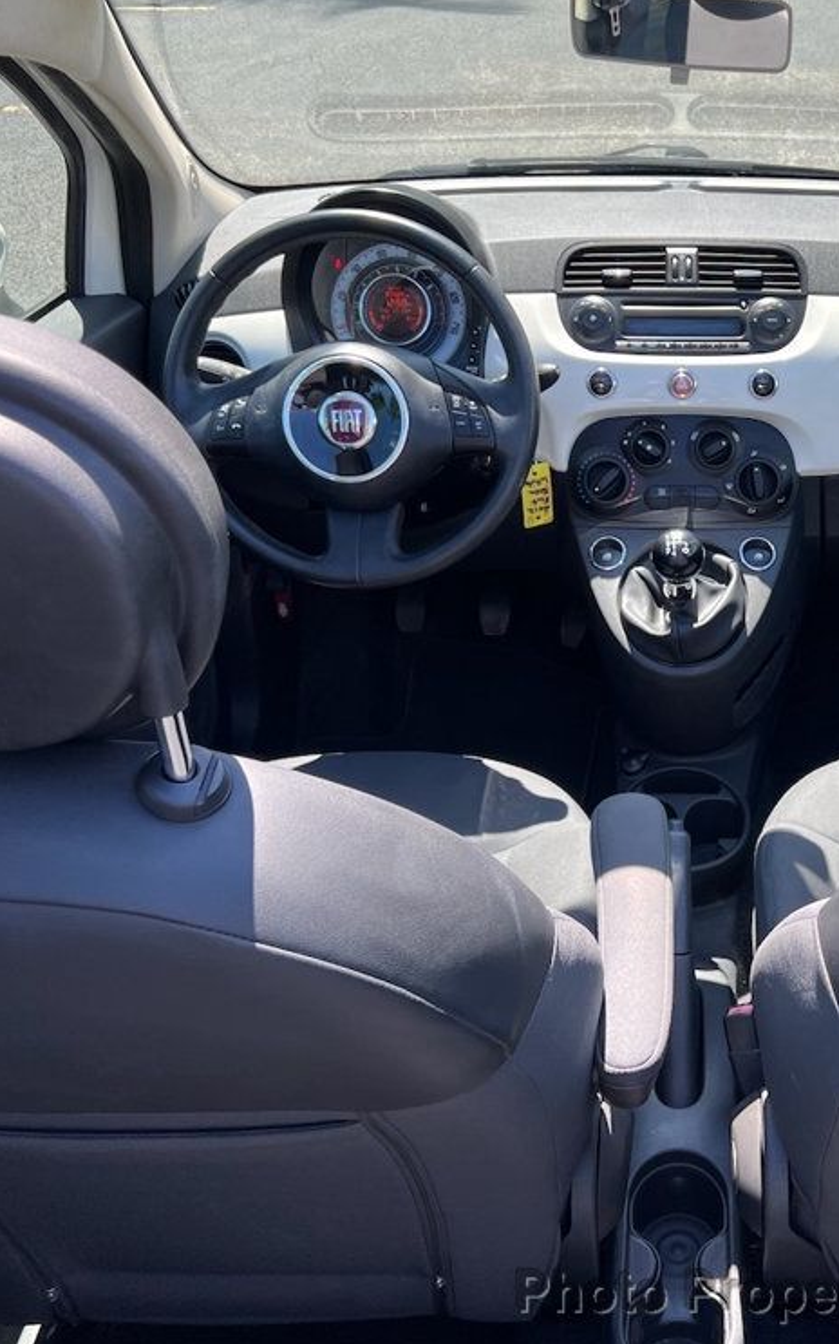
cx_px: 716
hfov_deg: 32.3
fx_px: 1391
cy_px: 658
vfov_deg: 51.5
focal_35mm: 38
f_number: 1.5
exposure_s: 1/678
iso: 50
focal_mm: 5.7
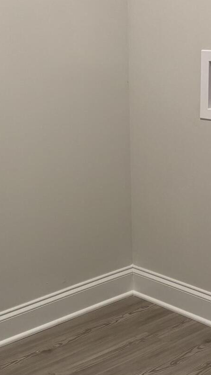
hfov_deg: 17.0
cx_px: 79
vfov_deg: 29.7
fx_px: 706
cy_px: 227
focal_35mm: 71
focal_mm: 5.96
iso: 160
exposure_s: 1/60
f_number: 1.6
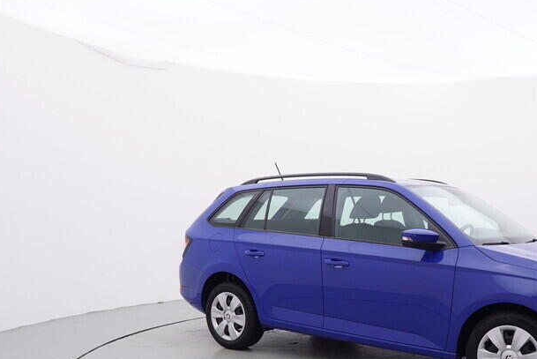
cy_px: 297
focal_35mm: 38
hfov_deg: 49.7
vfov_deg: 34.0
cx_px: 369
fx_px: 565
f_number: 5
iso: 200
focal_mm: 15
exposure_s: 1/80
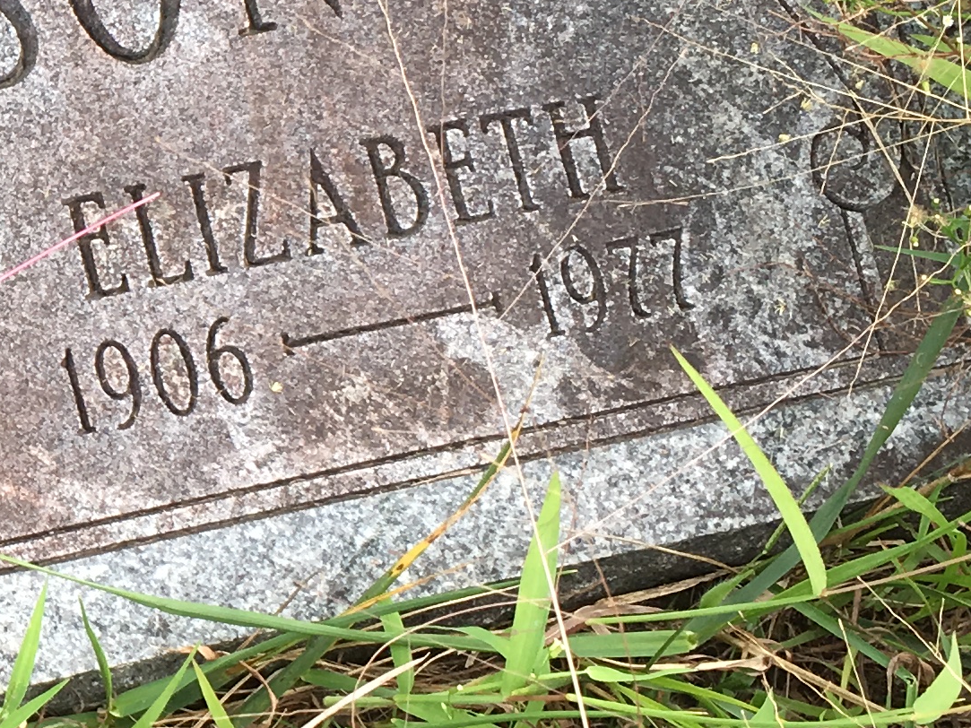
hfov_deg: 16.9
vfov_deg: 13.6
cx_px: -368
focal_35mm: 108
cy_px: 154
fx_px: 3029
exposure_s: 1/591
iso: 25
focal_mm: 4.15
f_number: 2.2
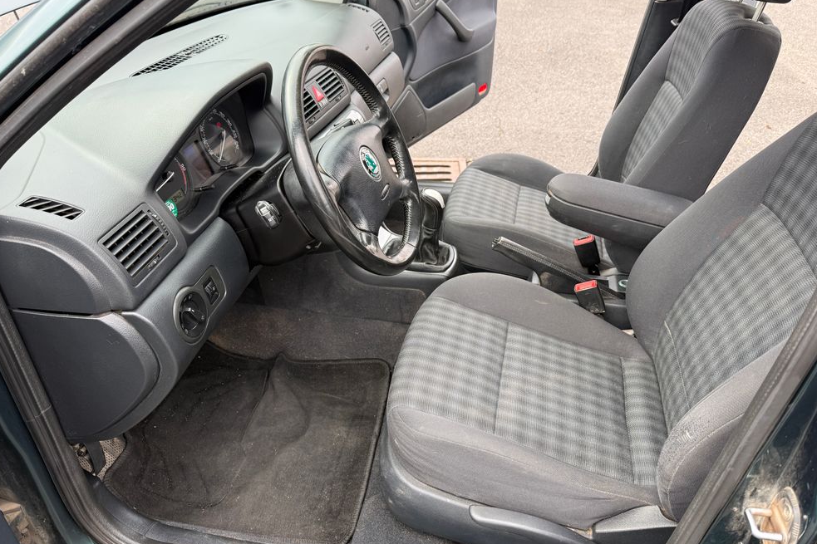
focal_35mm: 26
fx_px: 590
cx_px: 419
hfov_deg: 69.4
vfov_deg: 49.5
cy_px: 269
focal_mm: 6.76
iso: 64
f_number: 1.78
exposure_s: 1/121
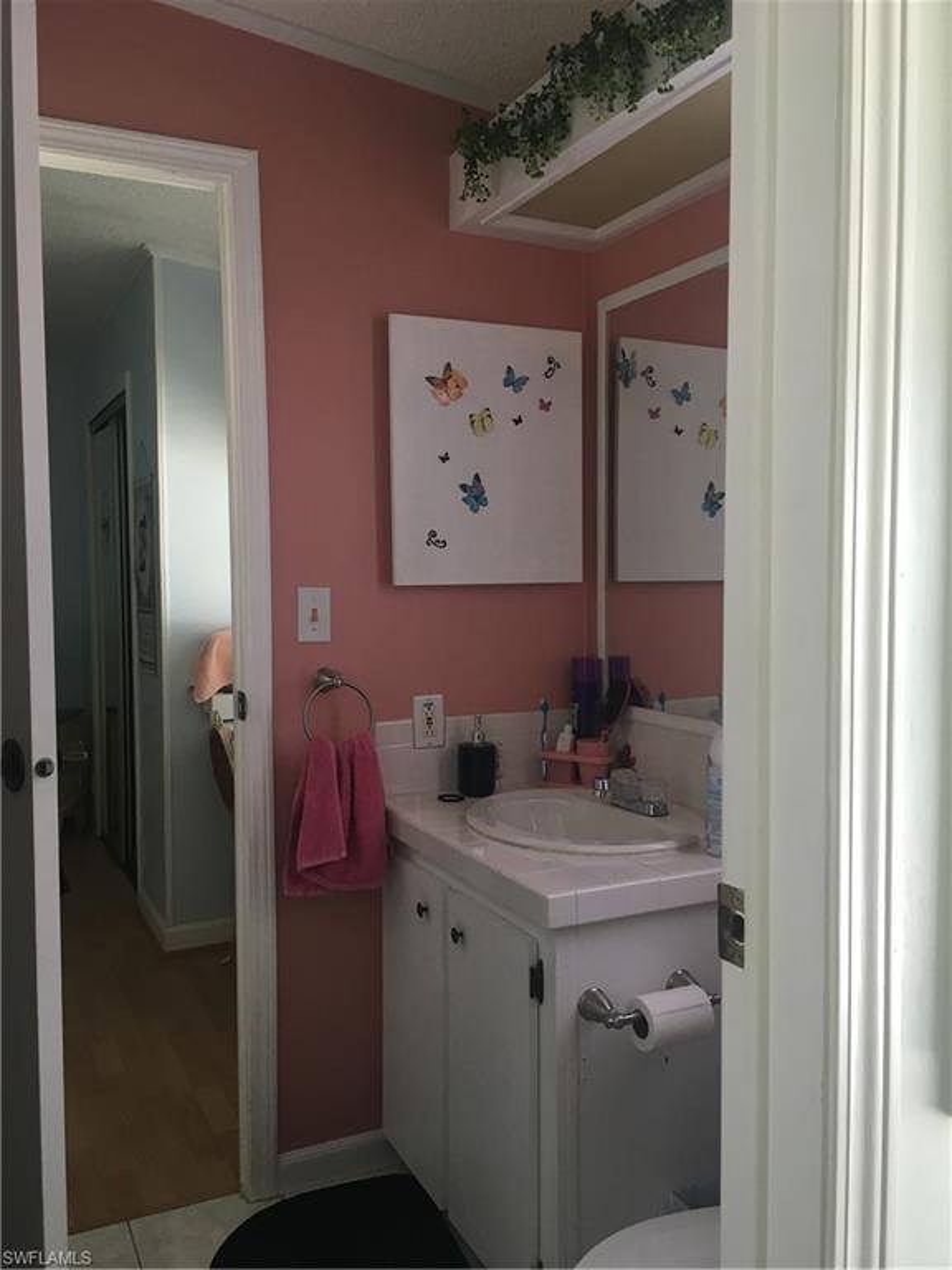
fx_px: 1063
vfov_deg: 61.7
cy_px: 635
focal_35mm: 29
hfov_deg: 48.2
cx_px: 476
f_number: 2.2
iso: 50
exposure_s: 1/30
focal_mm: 4.15
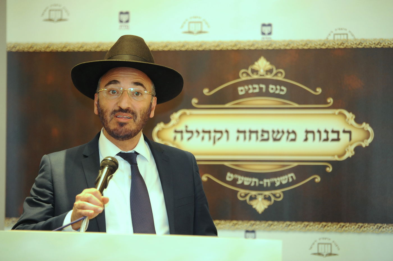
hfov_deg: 14.2
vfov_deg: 9.4
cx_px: 196
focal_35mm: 145
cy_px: 130
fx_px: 1582
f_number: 2.8
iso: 2000
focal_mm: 145
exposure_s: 1/160
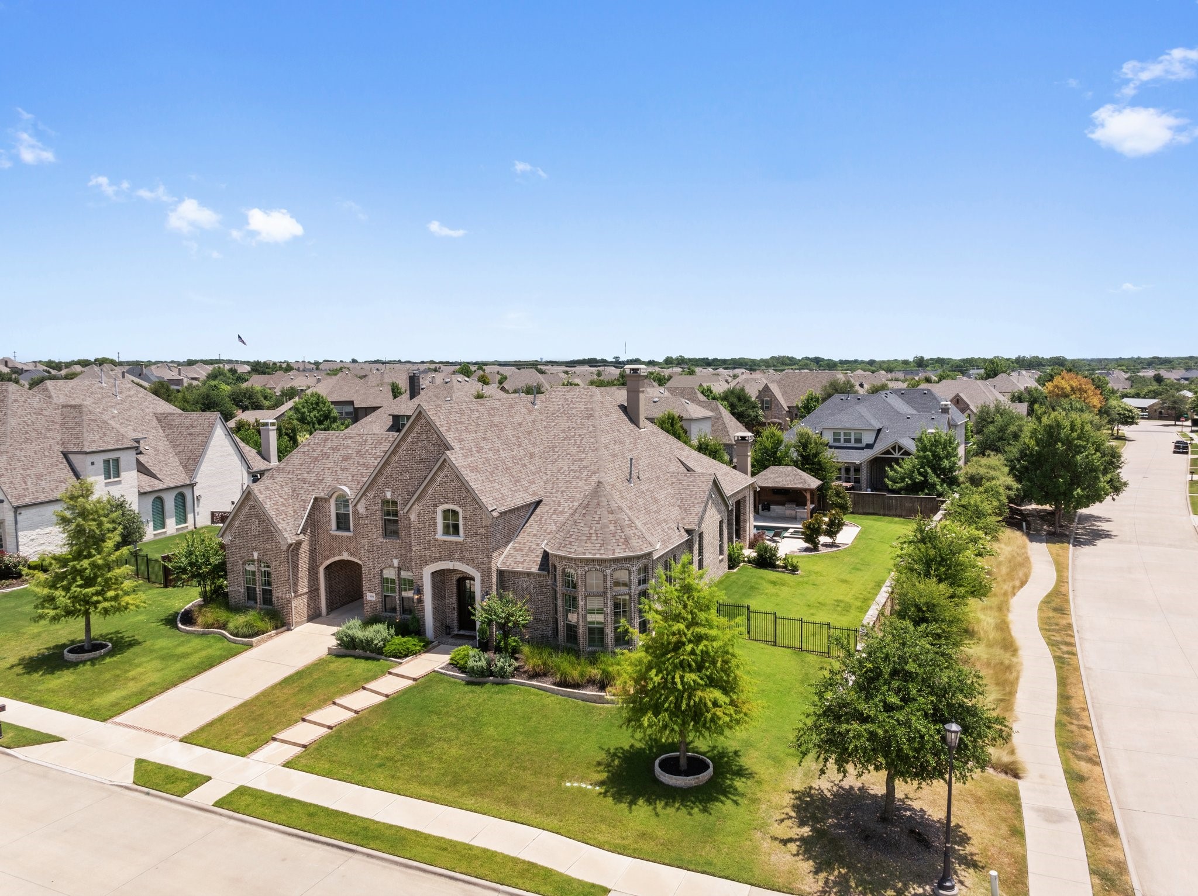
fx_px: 830
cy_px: 448
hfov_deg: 71.6
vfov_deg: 56.8
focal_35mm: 24
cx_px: 599
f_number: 9
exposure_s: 1/120
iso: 100
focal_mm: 12.29
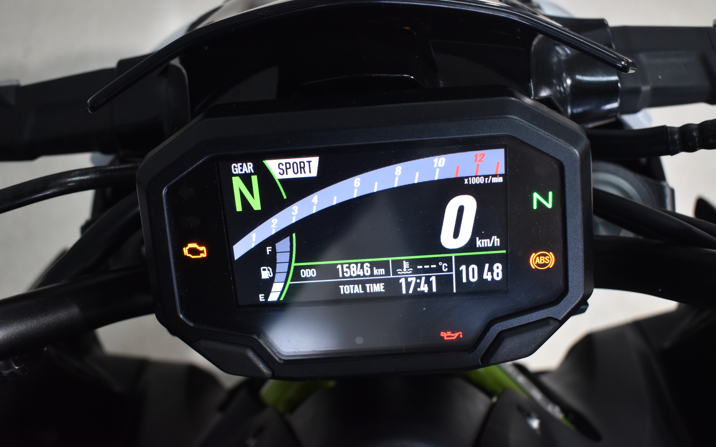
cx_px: 357
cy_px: 221
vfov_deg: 29.9
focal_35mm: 43
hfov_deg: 46.2
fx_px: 839
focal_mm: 28
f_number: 4.2
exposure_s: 1/60
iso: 800
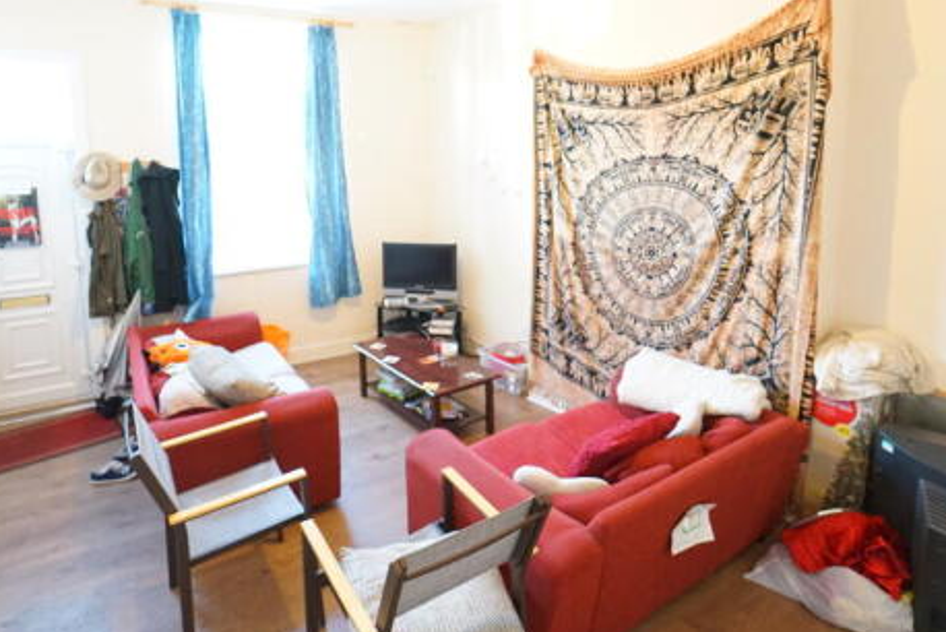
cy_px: 220
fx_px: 526
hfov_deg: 83.4
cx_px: 402
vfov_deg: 60.8
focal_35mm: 20
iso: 4000
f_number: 4.5
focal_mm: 14
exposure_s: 1/25
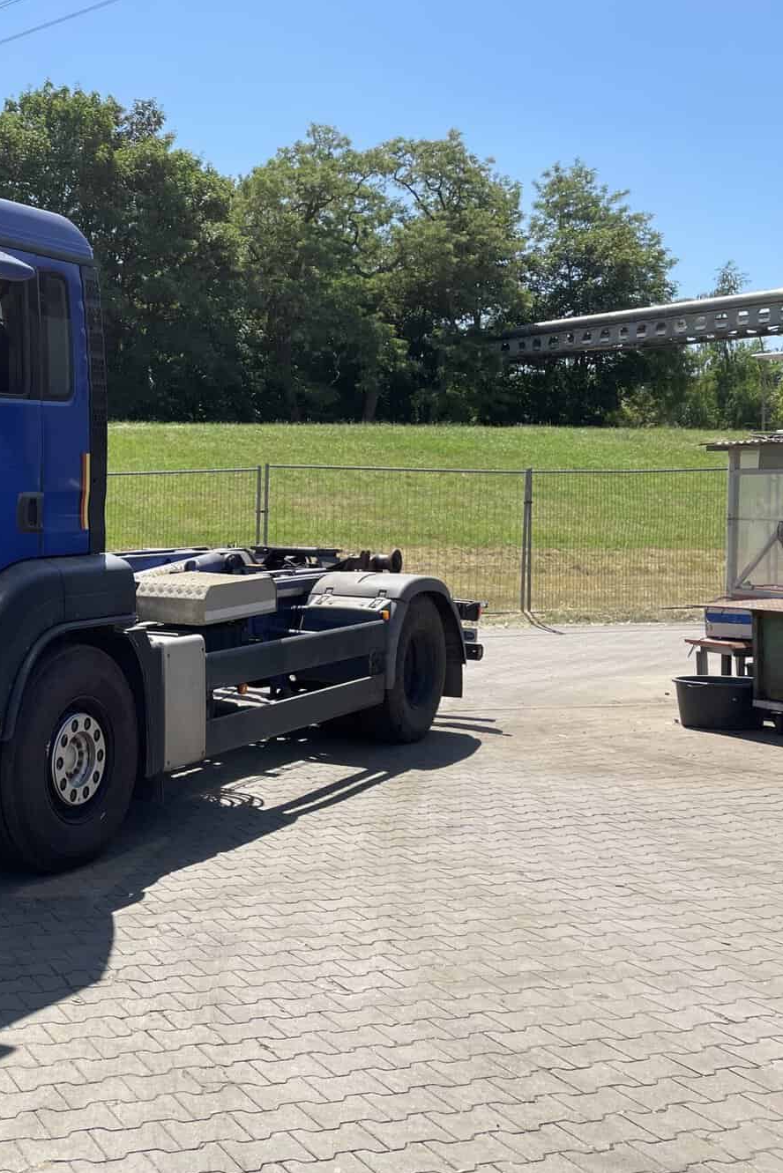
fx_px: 1272
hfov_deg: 31.2
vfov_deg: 49.5
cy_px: 590
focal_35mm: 39
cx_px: -34
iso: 32
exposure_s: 1/2020
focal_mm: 4.2
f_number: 1.6
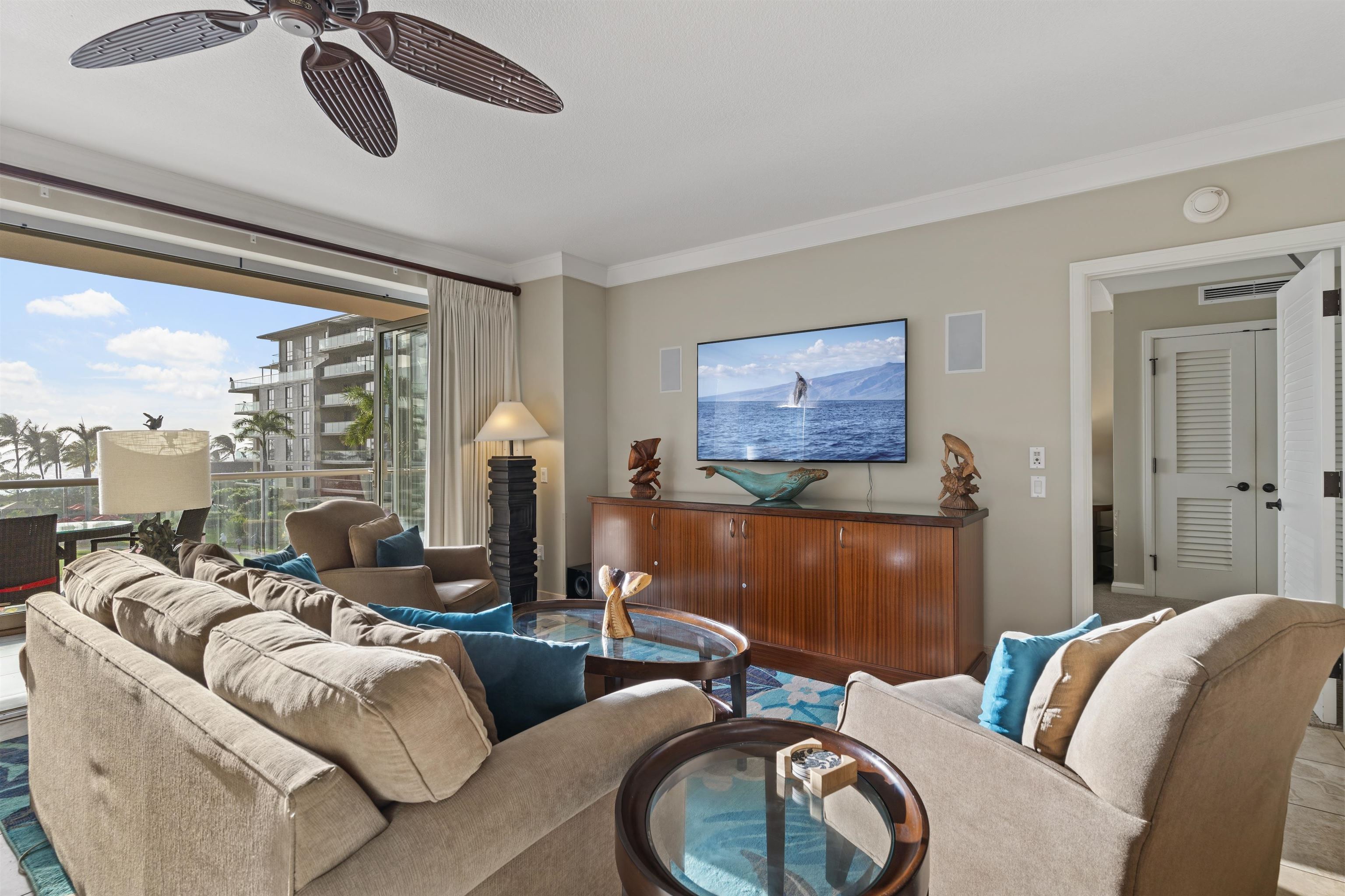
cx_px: 672
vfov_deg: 70.4
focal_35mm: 17
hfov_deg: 93.3
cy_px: 448
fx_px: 635
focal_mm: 17
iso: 100
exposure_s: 1/8
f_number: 8
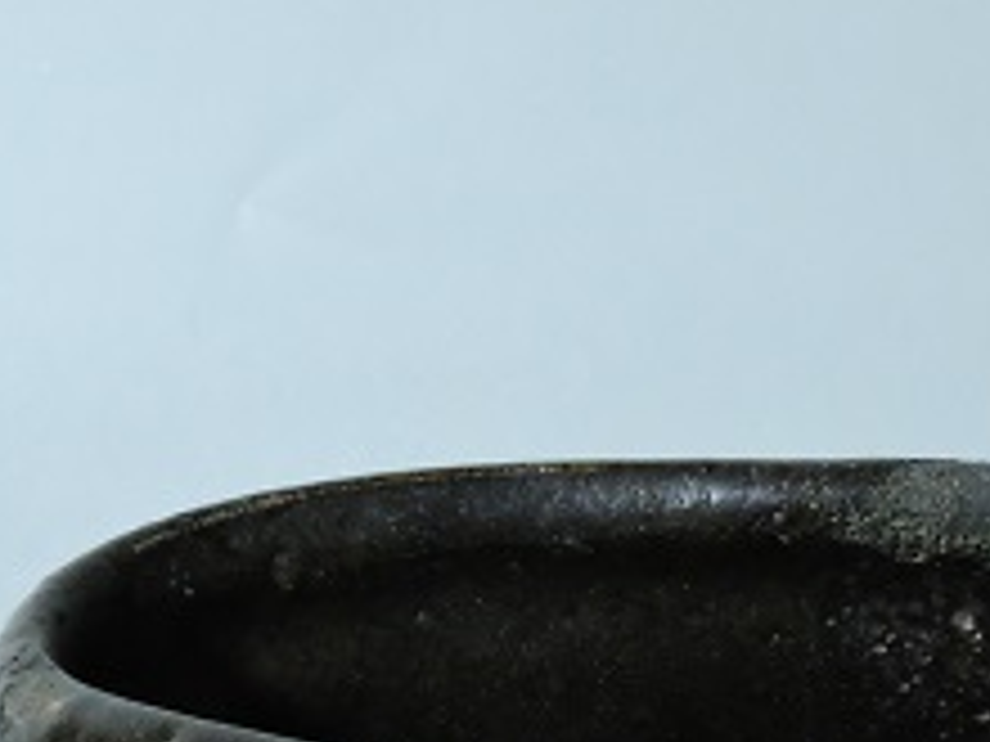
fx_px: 6235
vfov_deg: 6.8
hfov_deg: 9.0
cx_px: 860
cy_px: 809
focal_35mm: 218
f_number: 8
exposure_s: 1/3
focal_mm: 14.3
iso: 800
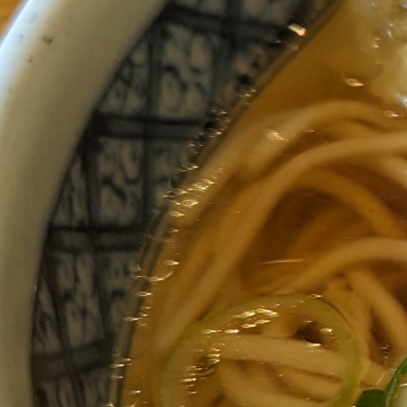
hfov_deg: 10.6
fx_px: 1862
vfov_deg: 12.5
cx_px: 987
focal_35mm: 140
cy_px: 272
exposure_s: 1/120
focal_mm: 6.81
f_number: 1.85
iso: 58
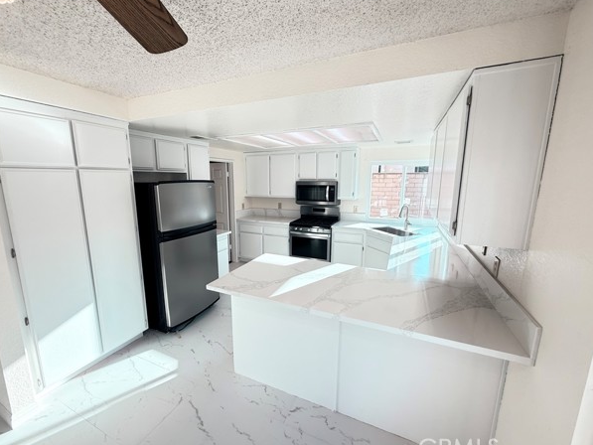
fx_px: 257
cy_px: 223
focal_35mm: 15
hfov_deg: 98.1
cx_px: 283
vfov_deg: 81.8
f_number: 2.2
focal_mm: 2.22
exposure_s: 1/120
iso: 80
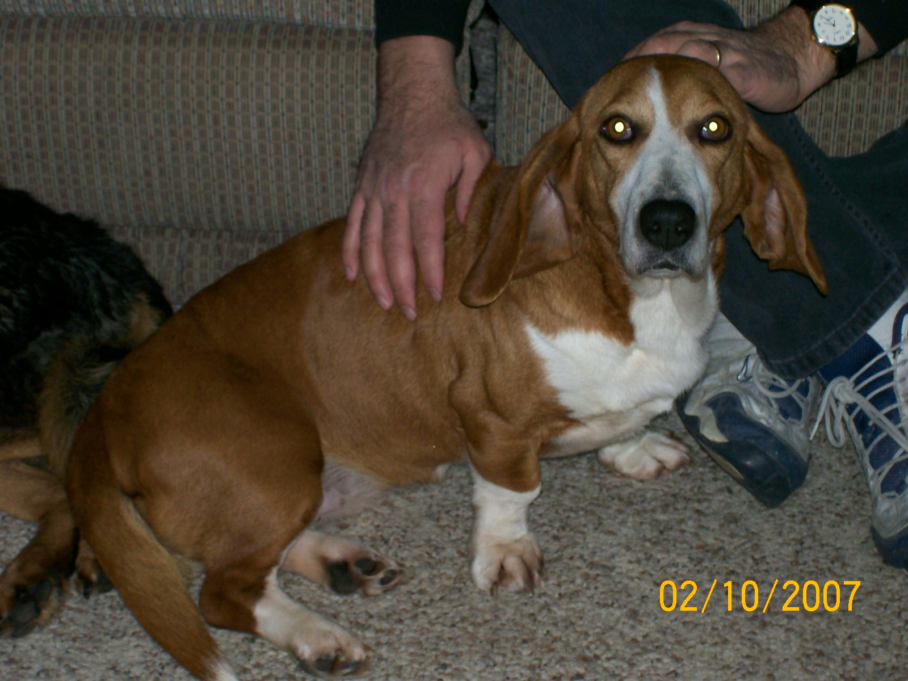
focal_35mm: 108
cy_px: 340
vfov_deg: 13.7
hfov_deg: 18.2
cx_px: 454
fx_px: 2833
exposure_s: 1/125
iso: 80
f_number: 4.8
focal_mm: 18
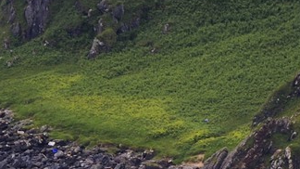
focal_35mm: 854
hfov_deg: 2.5
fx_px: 6791
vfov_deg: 1.4
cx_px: 76
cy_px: 599
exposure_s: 1/800
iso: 400
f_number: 6.3
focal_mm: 165
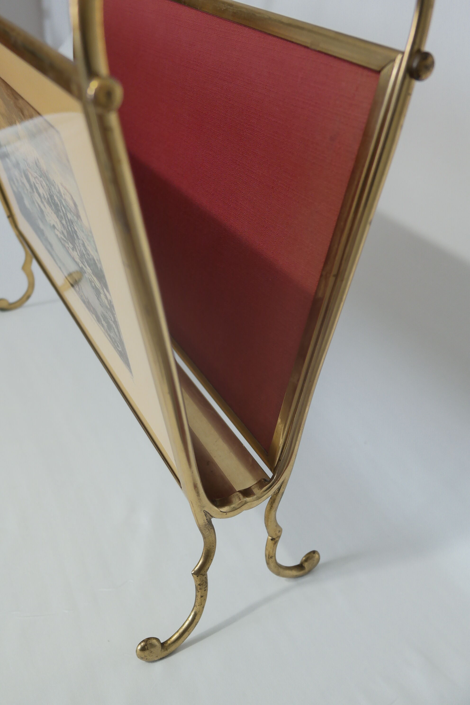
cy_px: 352
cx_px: 235
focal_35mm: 30
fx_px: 587
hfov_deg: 43.6
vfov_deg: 61.9
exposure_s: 1/40
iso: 400
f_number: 3.5
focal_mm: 20
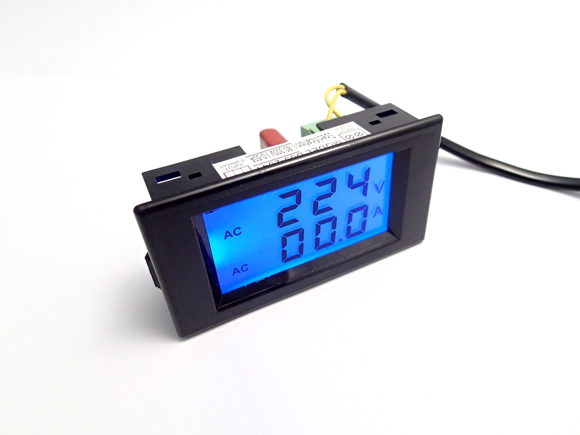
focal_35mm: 25
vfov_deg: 54.9
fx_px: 419
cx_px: 290
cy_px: 218
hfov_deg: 69.4
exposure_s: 1/30
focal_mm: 4.5
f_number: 2.8
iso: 500
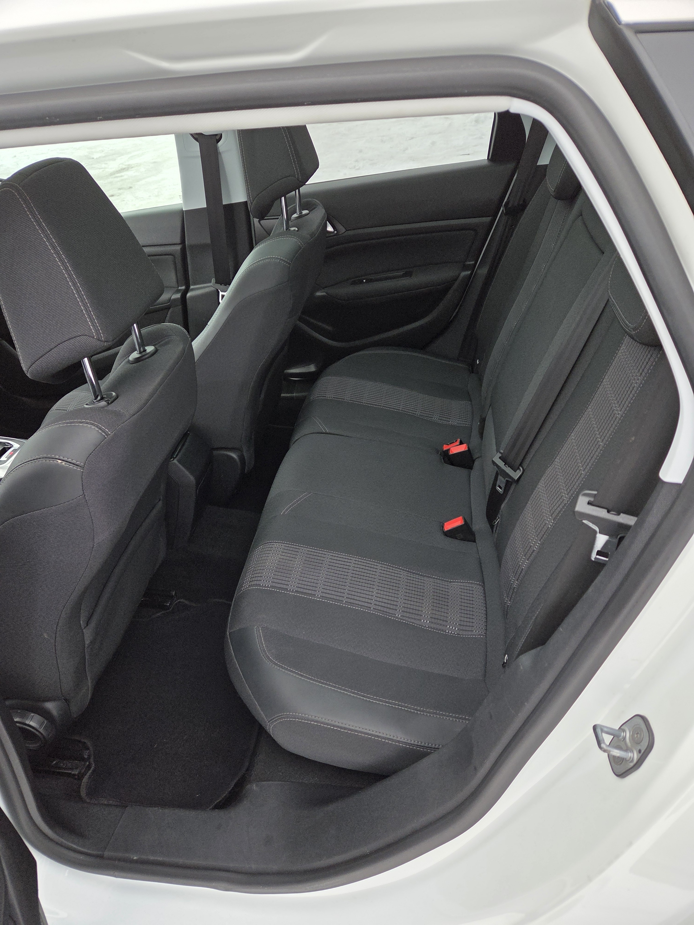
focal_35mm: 23
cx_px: 347
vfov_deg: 73.9
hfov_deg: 58.9
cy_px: 462
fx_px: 615
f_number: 1.8
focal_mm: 5.4
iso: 64
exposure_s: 1/180
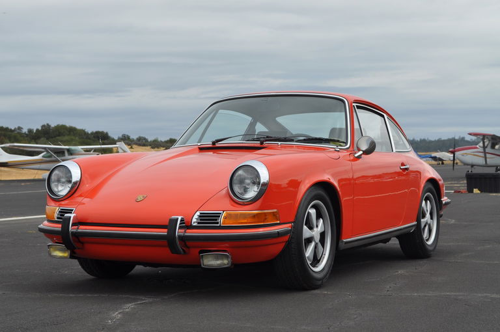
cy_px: 166
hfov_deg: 29.9
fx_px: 936
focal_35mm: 68
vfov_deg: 20.1
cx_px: 250
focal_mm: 45
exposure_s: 1/320
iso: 200
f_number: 9
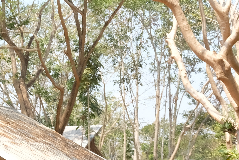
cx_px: 47
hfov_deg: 22.5
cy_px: 104
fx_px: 591
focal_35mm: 89
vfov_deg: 15.3
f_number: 16
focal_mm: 14
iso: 200
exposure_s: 1/30
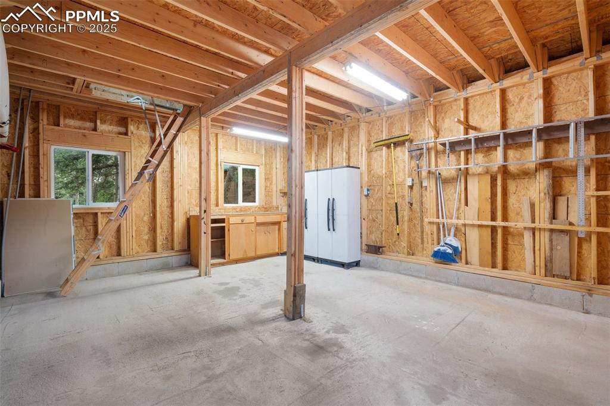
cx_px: 305
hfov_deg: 96.8
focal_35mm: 16
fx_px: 271
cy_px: 203
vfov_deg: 73.7
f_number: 5.6
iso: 200
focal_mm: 16
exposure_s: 4
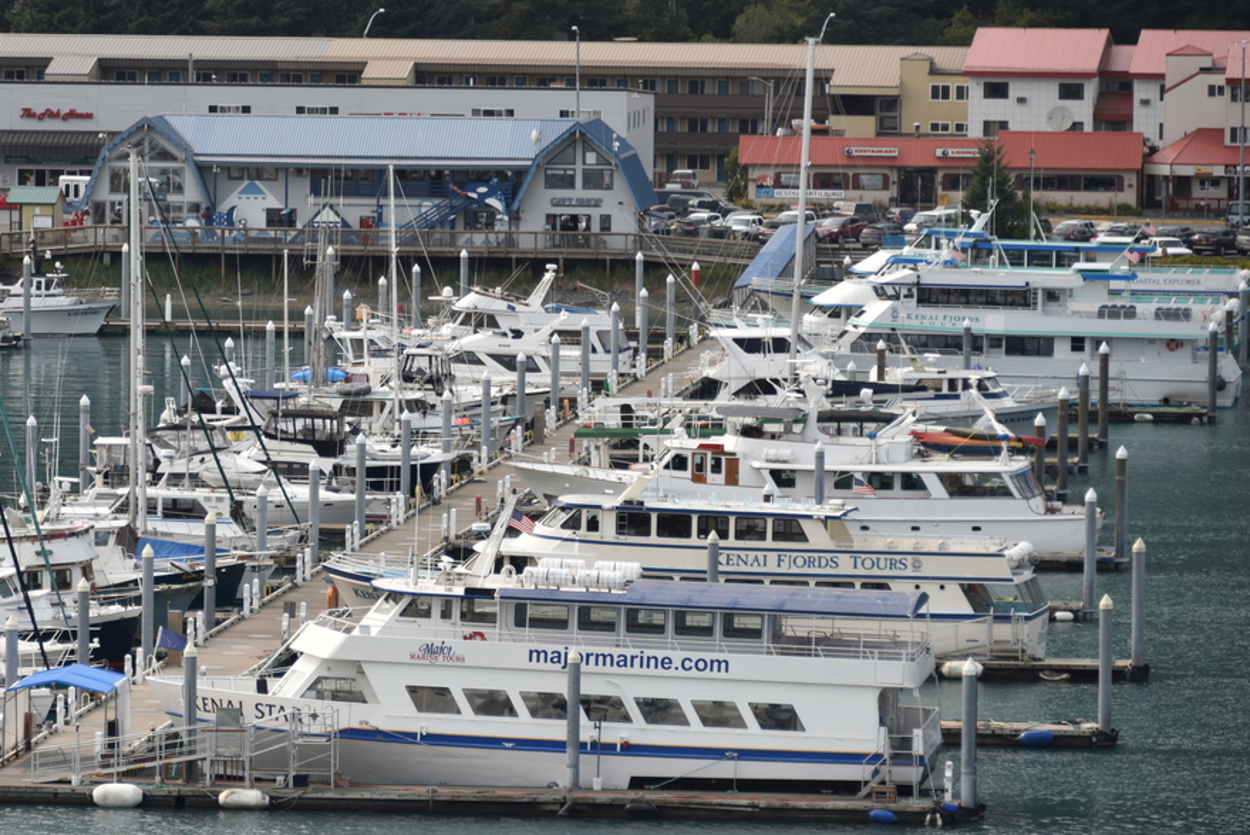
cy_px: 353
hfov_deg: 7.8
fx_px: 9101
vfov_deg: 5.3
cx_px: 344
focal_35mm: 262
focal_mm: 180
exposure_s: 1/400
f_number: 5.6
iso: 100
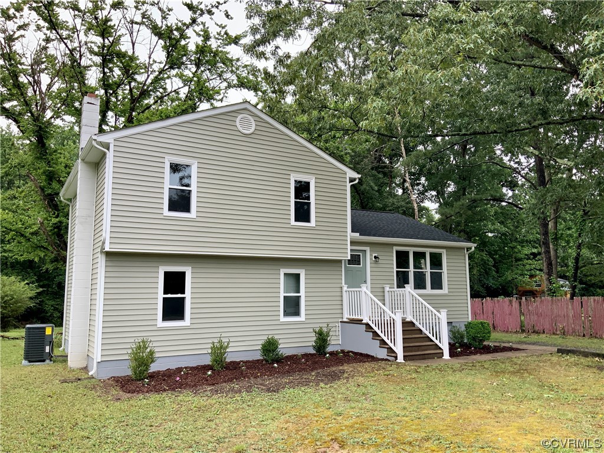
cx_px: 302
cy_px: 226
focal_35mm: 29
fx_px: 506
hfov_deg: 61.7
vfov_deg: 48.2
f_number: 1.8
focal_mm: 3
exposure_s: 1/184
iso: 16
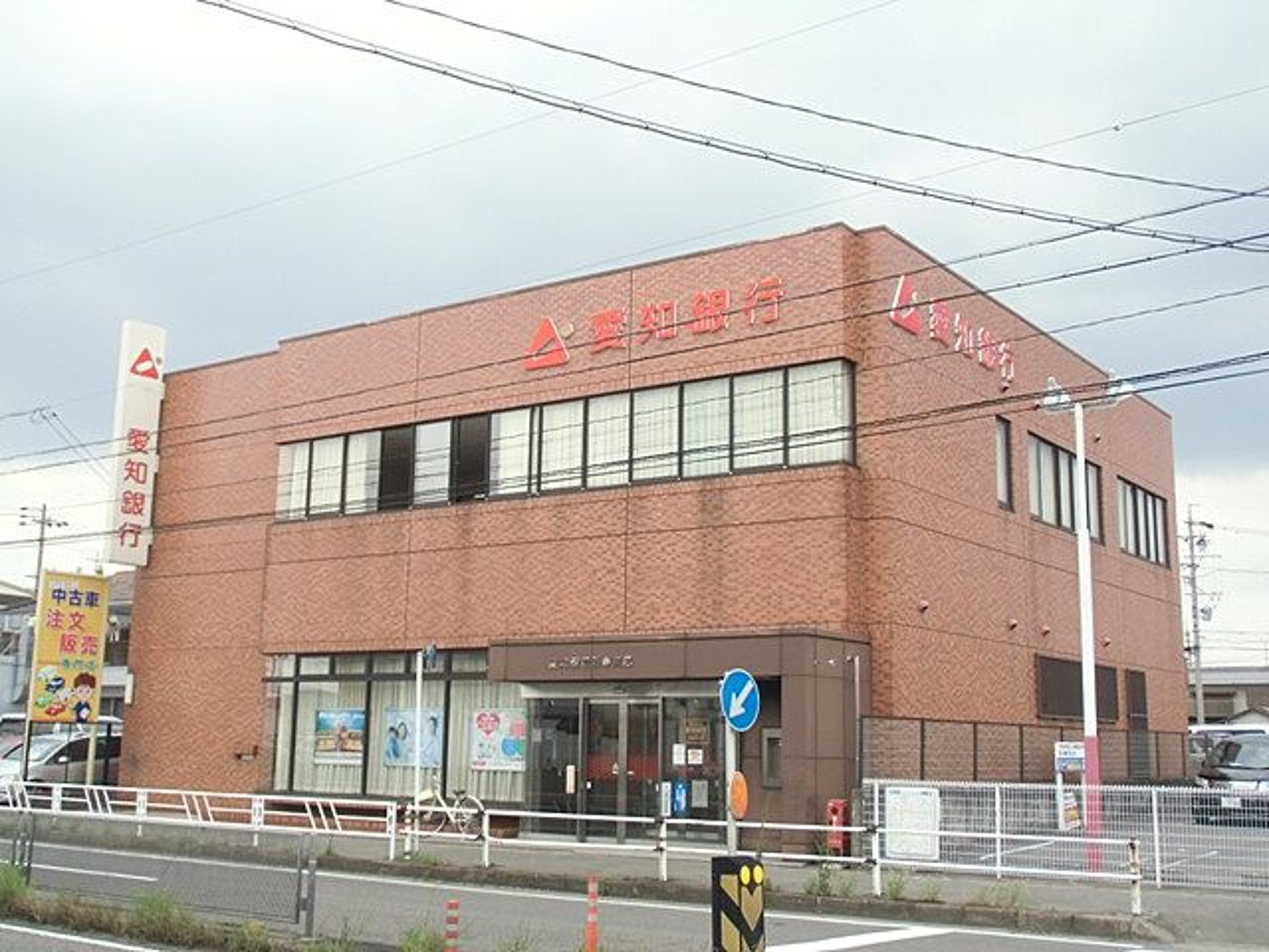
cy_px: 476
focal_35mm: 40
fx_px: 1466
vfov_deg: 36.0
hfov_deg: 46.8
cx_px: 634
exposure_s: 1/125
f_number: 4
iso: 64
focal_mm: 7.15
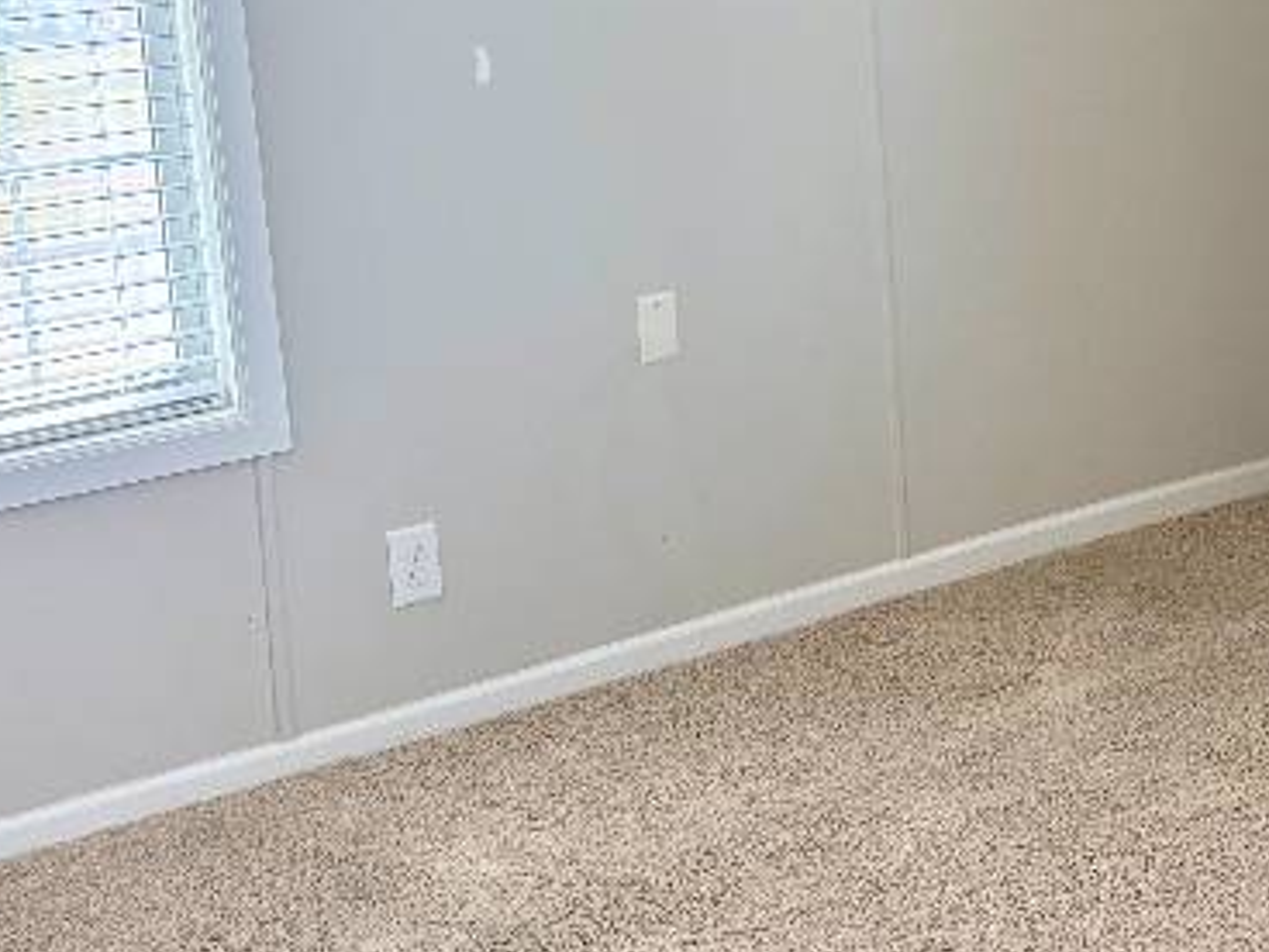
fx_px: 2200
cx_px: 914
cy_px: 140
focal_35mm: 60
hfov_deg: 31.7
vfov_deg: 23.9
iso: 125
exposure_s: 1/163
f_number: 1.6
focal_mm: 5.96
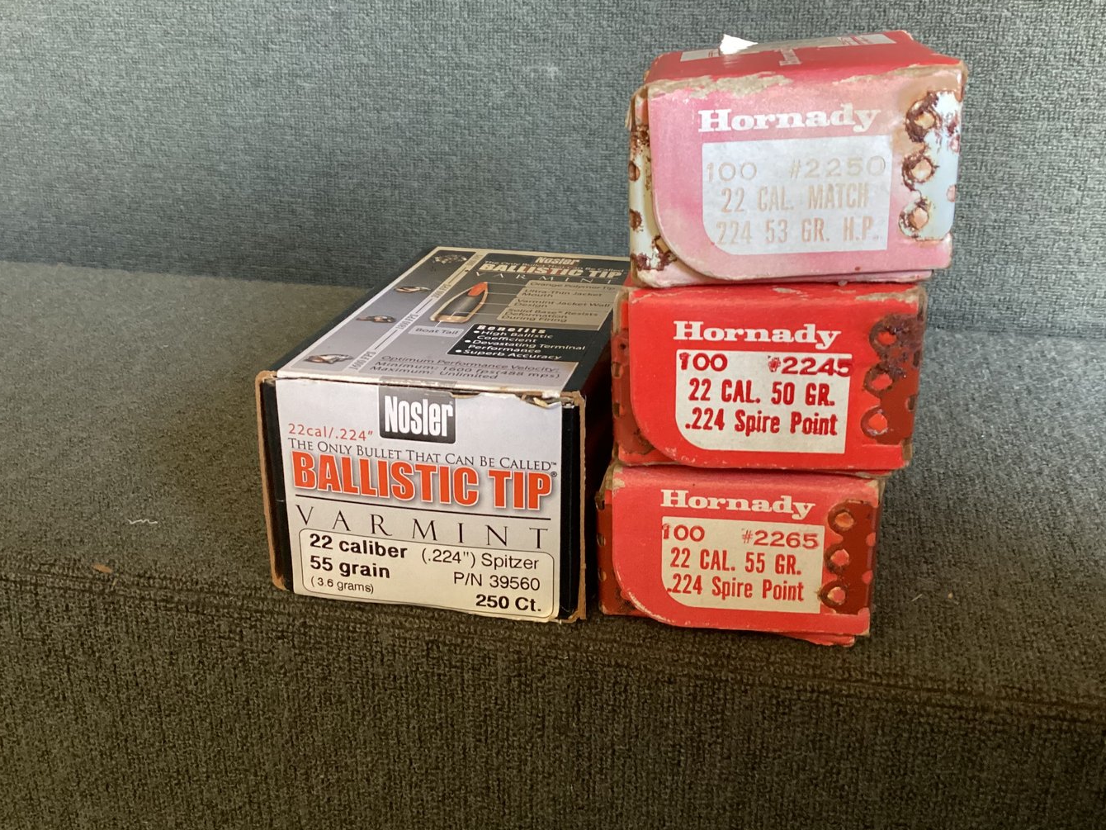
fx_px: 1118
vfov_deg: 40.7
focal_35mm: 35
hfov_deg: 52.6
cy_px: 420
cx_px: 562
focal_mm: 3.3
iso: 320
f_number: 2.4
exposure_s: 1/50
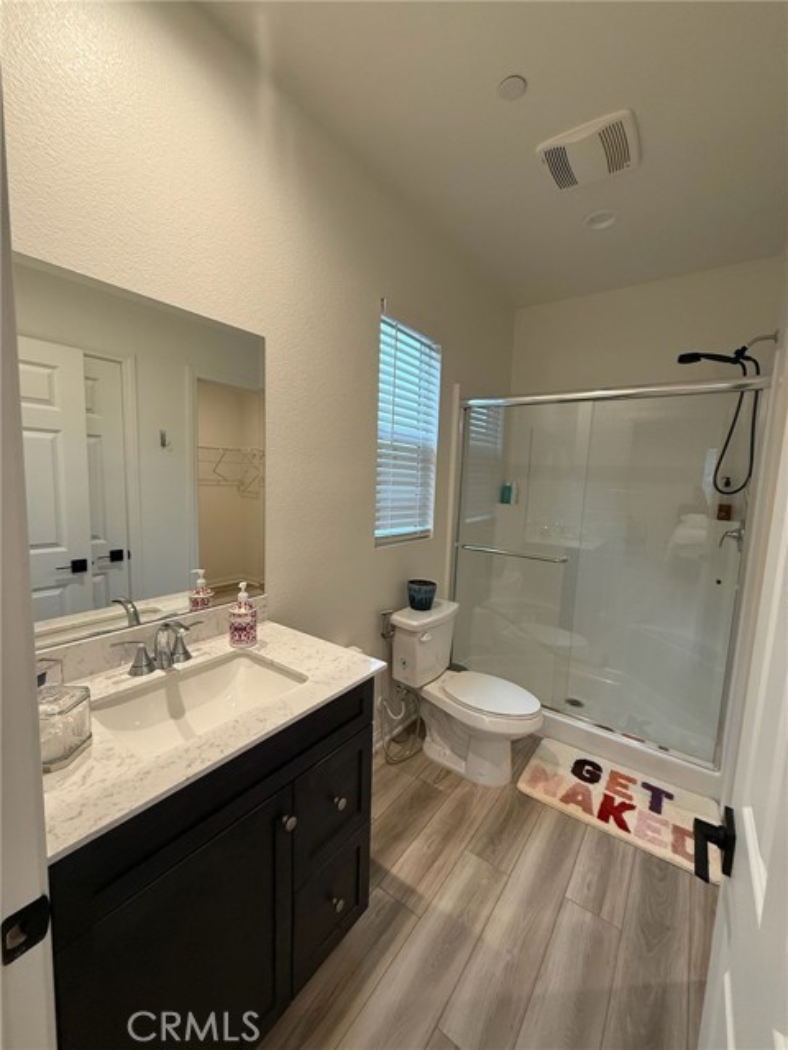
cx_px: 394
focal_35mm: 14
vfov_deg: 102.1
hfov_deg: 85.7
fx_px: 425
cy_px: 525
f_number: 2.2
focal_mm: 2.22
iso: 320
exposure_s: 1/120
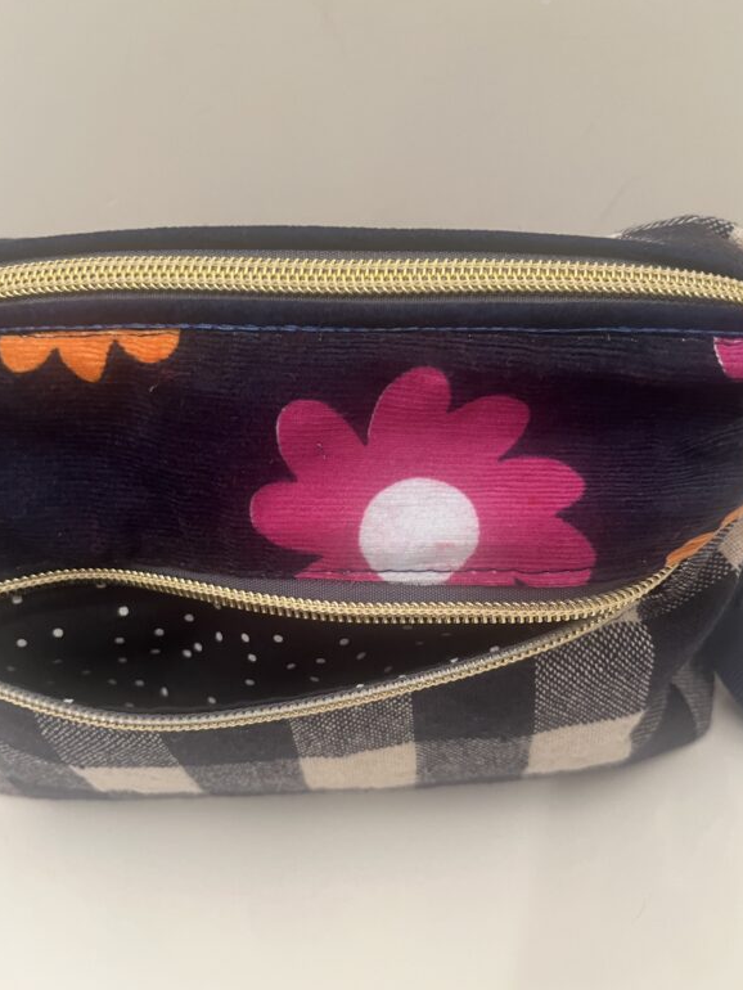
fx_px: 772
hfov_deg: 51.4
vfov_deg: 65.3
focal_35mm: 27
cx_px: 379
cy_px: 507
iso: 320
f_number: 1.6
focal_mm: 5.1
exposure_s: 1/50
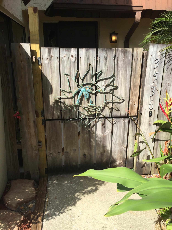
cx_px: 86
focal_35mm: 29
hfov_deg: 48.2
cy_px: 115
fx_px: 192
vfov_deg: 61.7
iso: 32
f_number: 2.2
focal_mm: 4.15
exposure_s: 1/1130
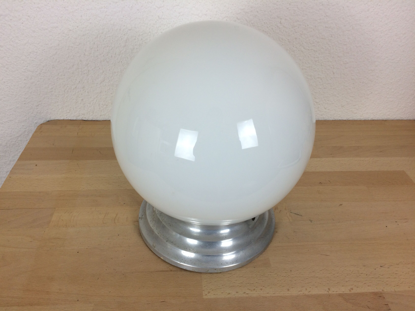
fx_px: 348
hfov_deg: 61.7
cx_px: 208
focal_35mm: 29
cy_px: 156
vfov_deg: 48.2
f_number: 2.2
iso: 40
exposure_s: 1/50
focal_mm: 4.15
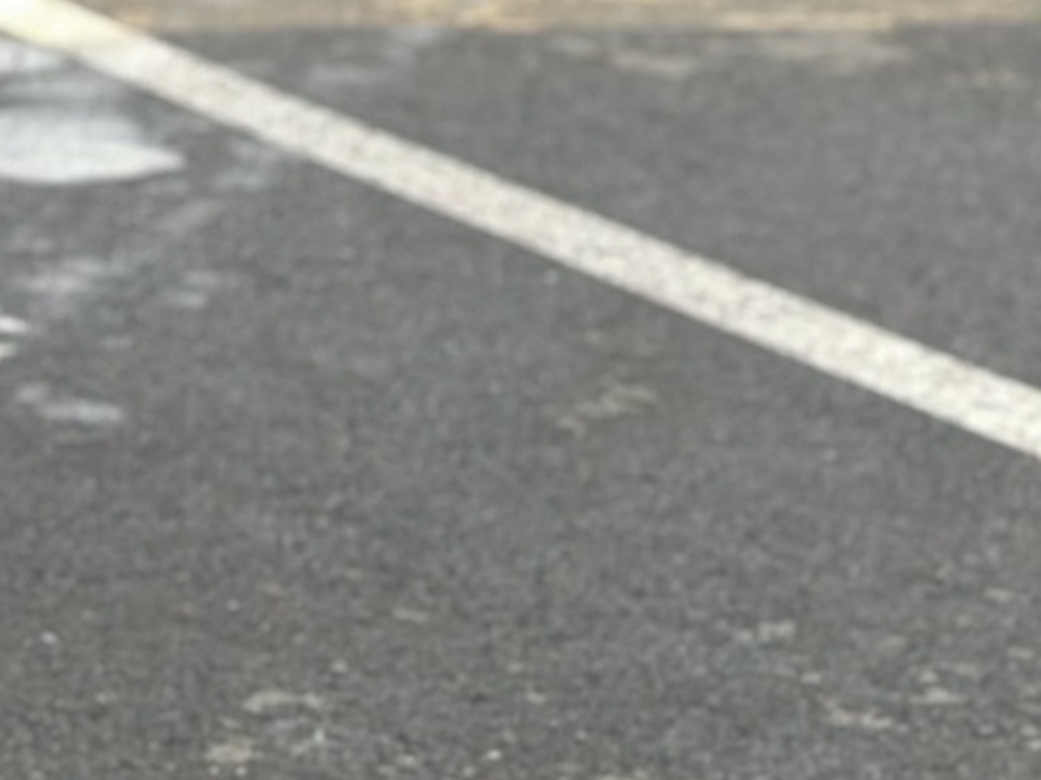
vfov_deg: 7.3
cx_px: -1091
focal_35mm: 197
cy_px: -720
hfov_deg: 9.4
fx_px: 5923
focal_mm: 6.86
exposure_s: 1/225
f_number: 1.78
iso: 80
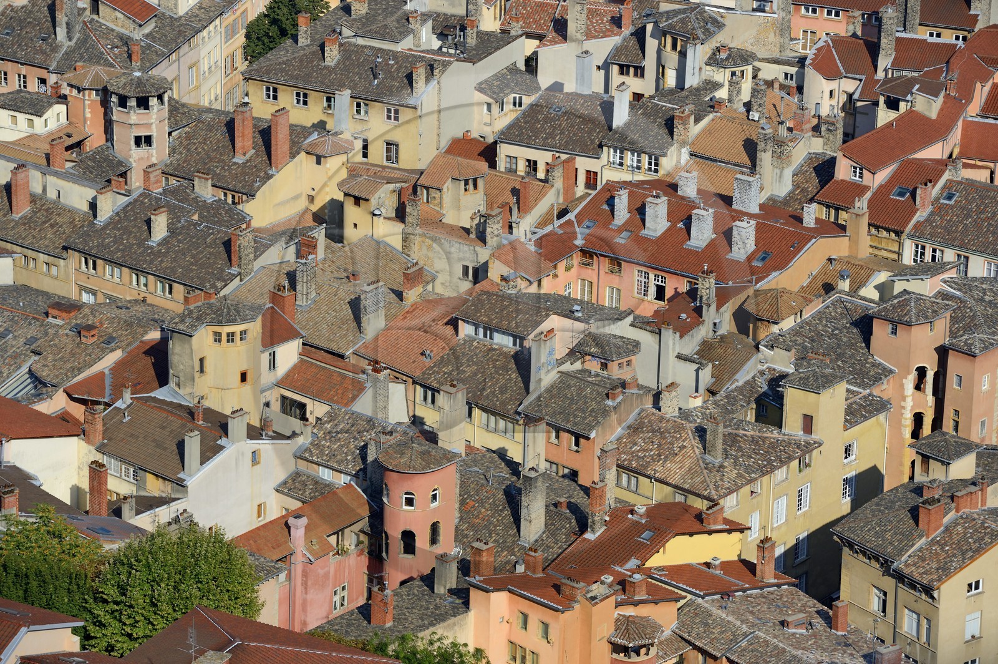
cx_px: 499
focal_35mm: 185
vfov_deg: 7.4
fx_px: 5124
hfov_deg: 11.1
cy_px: 332
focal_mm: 185
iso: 100
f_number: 9
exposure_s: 1/250
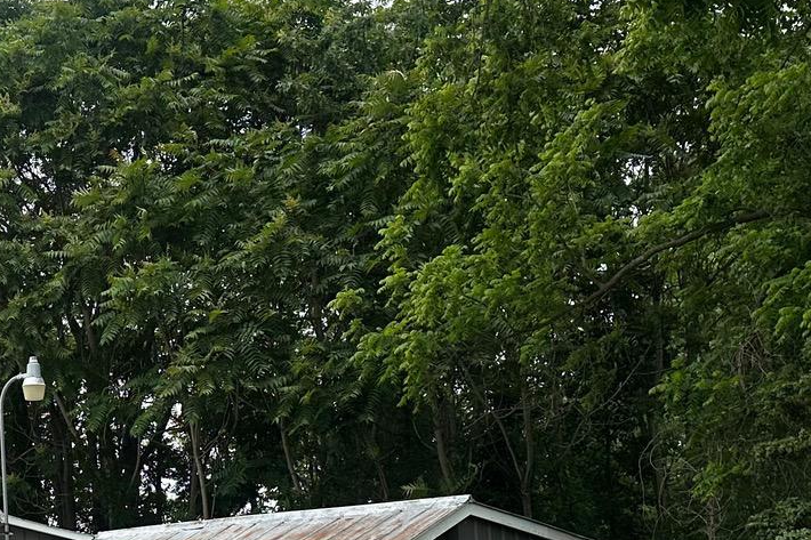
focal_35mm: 72
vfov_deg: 18.6
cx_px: -156
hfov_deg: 25.3
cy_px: 478
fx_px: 1622
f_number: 1.78
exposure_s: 1/5848
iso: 80
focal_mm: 6.86
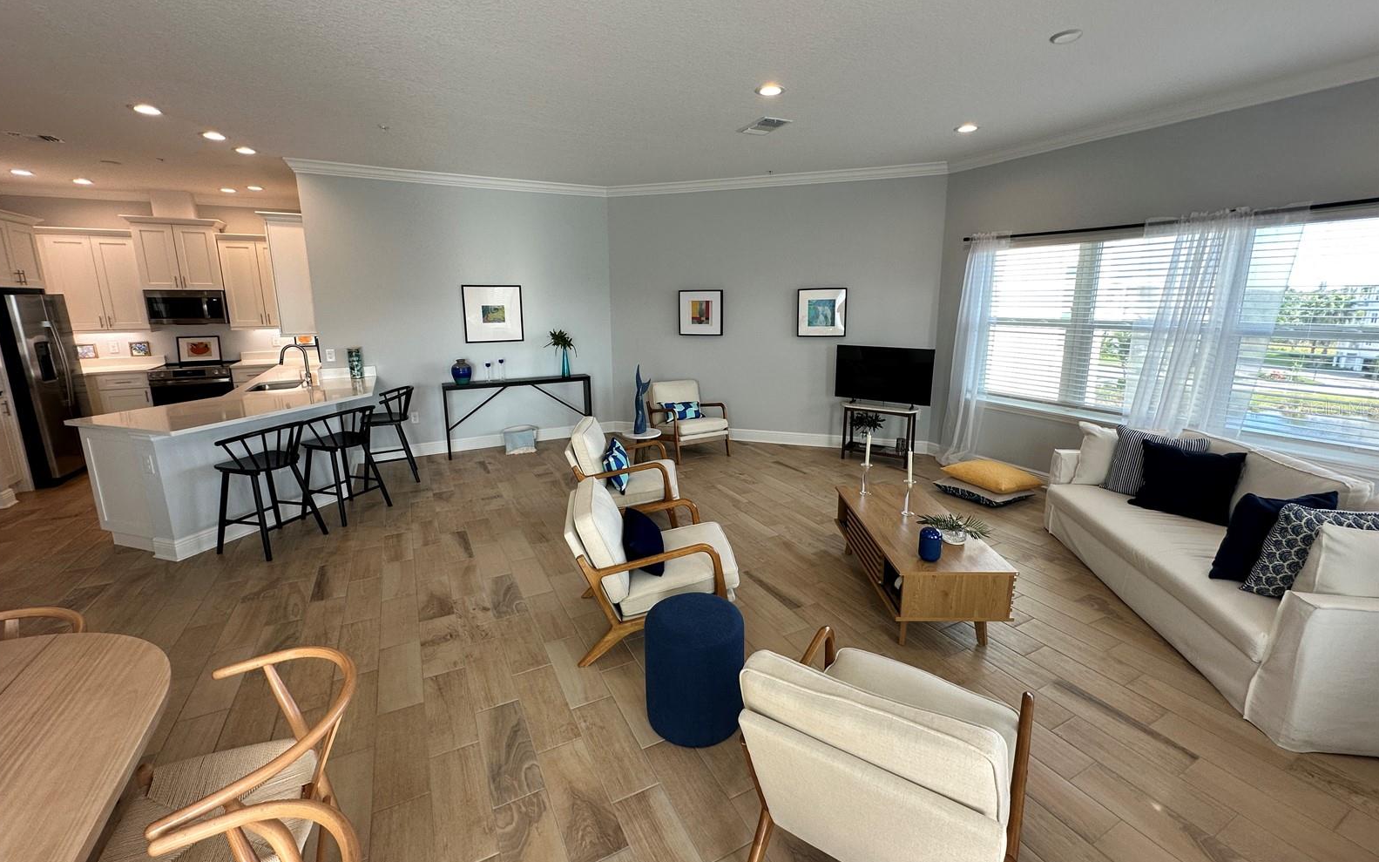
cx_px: 686
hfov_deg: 101.5
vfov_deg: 74.7
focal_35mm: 15
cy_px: 408
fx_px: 564
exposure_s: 1/120
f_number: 2.2
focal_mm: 2.22
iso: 80
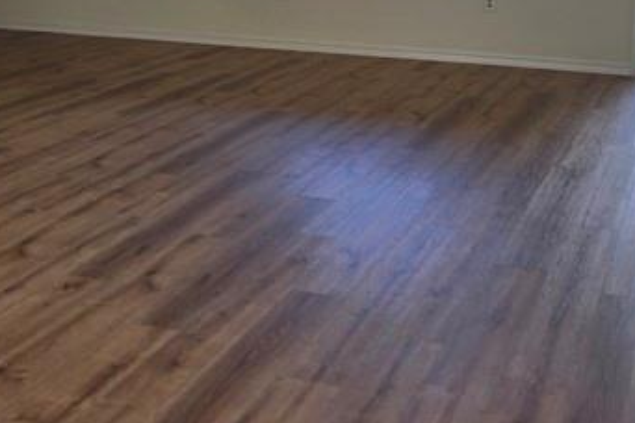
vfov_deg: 22.9
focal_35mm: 56
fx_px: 988
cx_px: 364
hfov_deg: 35.6
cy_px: -28
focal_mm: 5.4
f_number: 1.8
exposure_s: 1/144
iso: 25
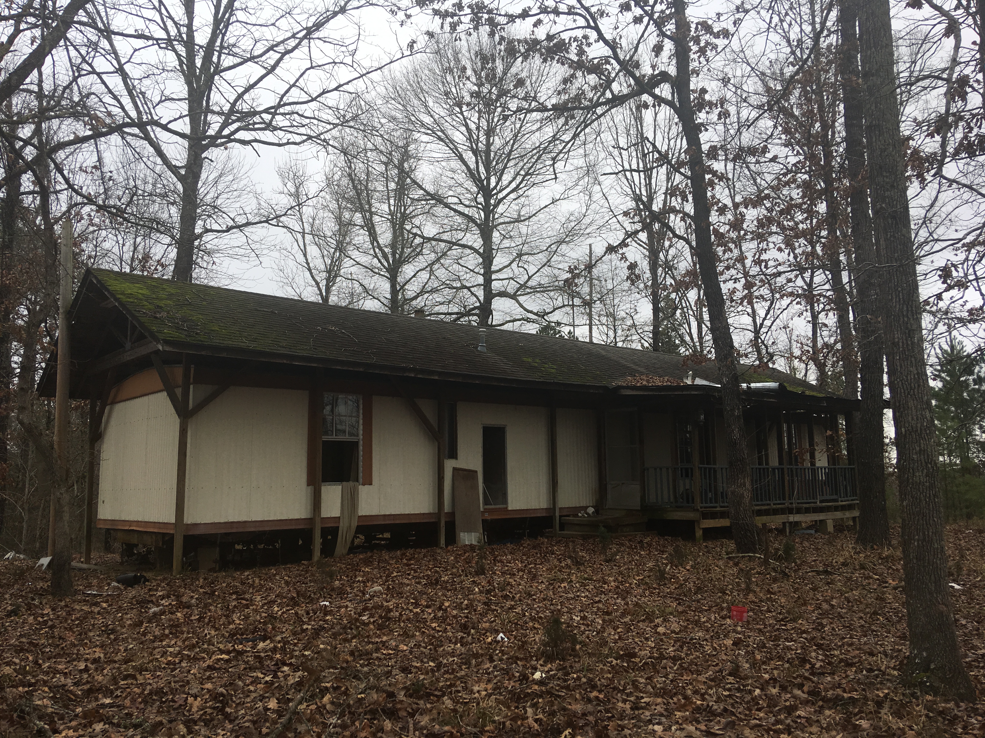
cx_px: 492
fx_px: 825
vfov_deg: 48.2
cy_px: 369
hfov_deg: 61.7
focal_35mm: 29
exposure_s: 1/392
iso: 25
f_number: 2.2
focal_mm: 4.15
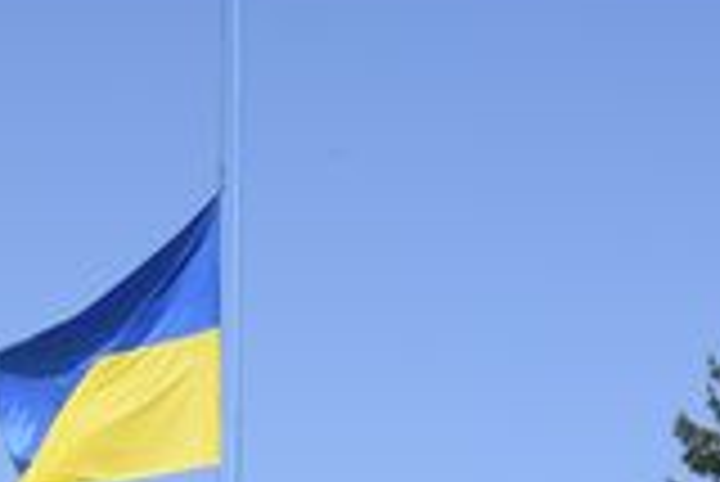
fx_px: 4784
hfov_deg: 8.5
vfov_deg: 5.6
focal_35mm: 239
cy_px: 1061
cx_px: -288
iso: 200
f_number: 10
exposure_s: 1/400
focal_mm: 34
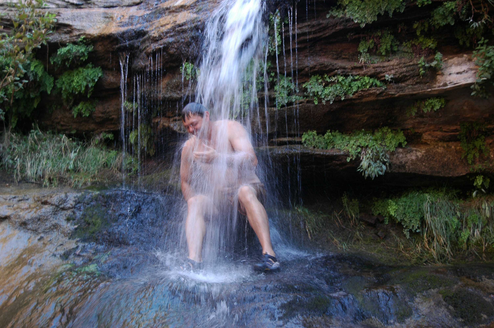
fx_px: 823
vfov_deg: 22.6
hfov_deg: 33.4
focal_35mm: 60
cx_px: 247
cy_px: 164
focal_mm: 40
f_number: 5
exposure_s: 1/25
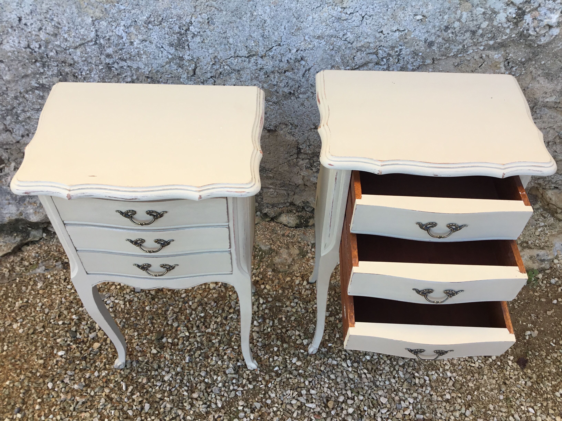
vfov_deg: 45.4
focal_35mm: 31
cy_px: 210
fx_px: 503
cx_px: 281
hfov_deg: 58.4
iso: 25
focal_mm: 3.3
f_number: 2.4
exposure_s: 1/199
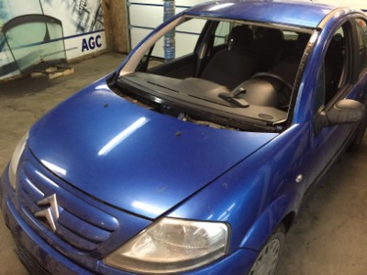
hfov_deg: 61.7
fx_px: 307
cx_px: 184
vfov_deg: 48.2
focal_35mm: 29
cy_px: 138
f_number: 2.2
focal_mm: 4.15
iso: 250
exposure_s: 1/25
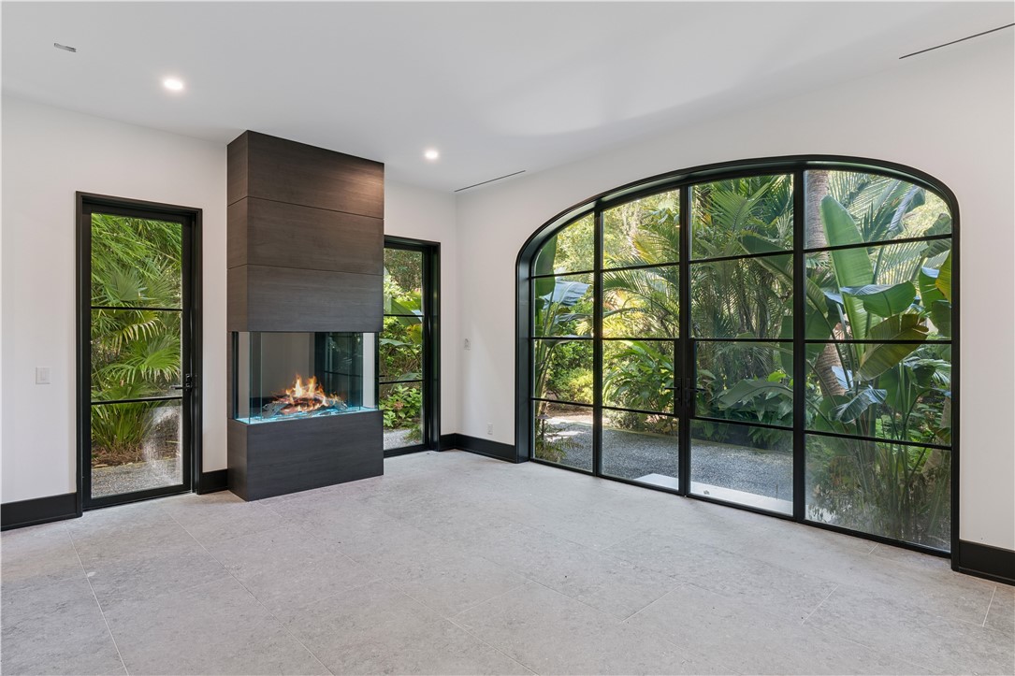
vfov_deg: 61.9
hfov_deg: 84.0
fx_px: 564
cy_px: 338
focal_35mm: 20
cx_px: 508
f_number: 8
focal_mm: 20
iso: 250
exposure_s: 1/10
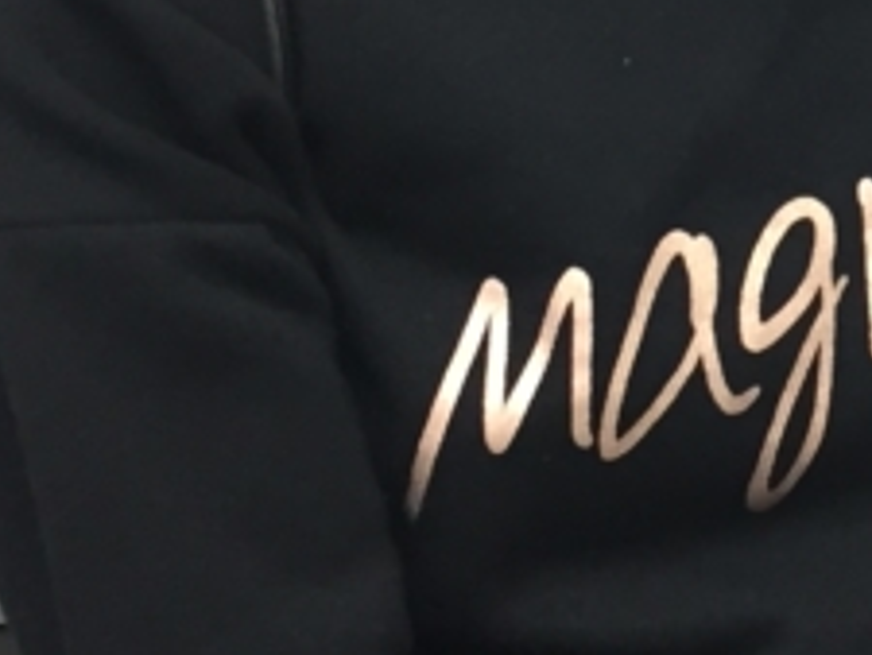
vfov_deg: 10.0
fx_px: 3705
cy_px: -95
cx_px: 1240
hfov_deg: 12.8
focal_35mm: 147
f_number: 2.2
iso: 125
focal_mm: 4.15
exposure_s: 1/33
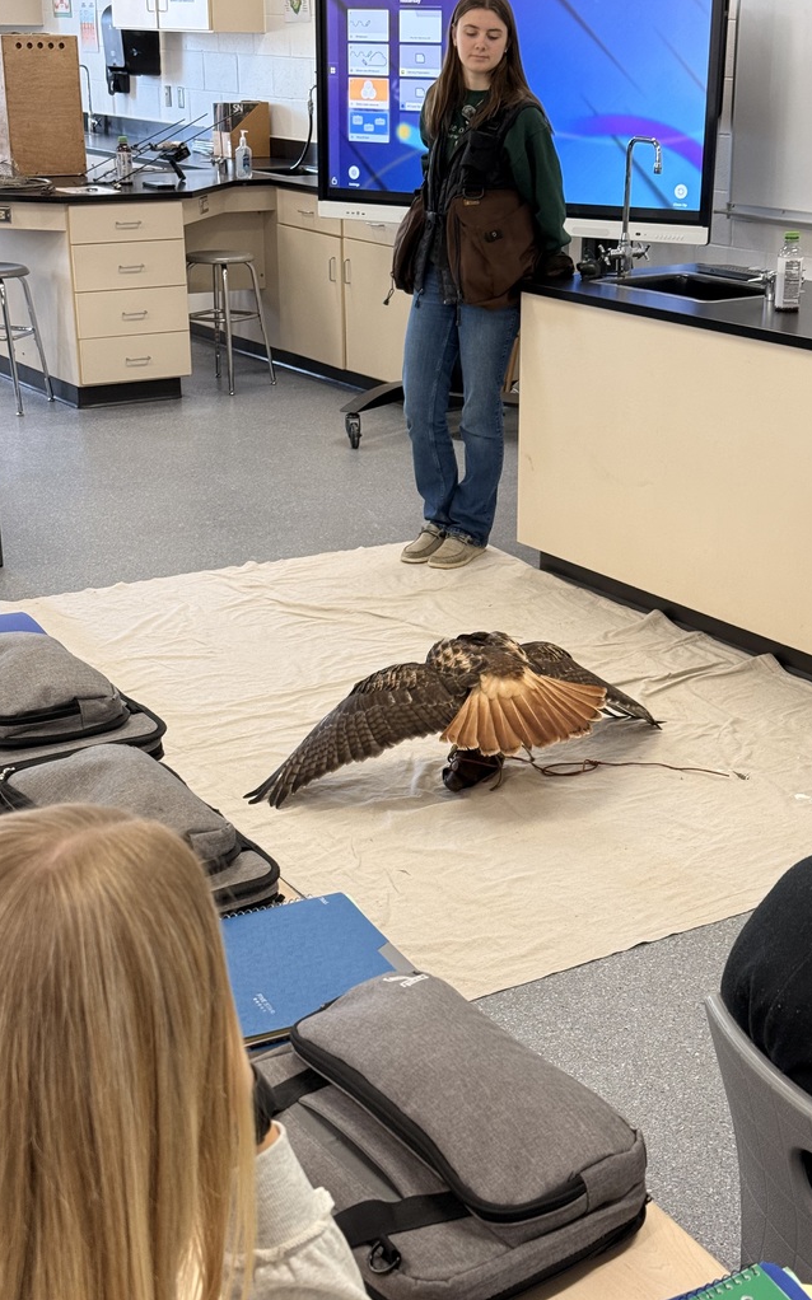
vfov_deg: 39.6
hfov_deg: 25.3
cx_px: 484
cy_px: 650
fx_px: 1807
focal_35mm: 51
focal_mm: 6.76
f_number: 1.78
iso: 160
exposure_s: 1/60
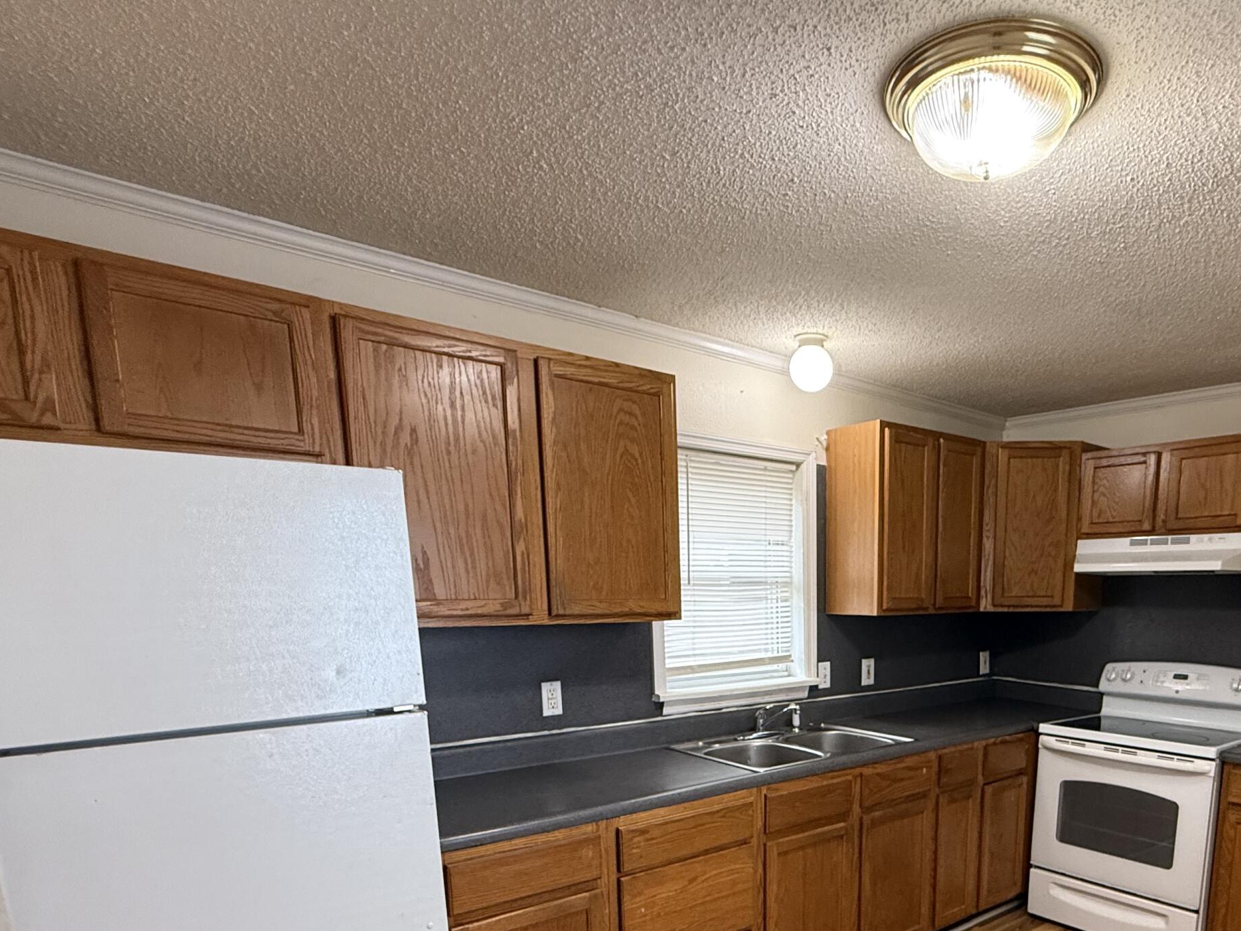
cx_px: 811
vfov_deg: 55.2
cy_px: 731
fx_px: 825
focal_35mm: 23
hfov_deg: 72.1
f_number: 2.2
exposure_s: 1/60
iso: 320
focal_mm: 2.22
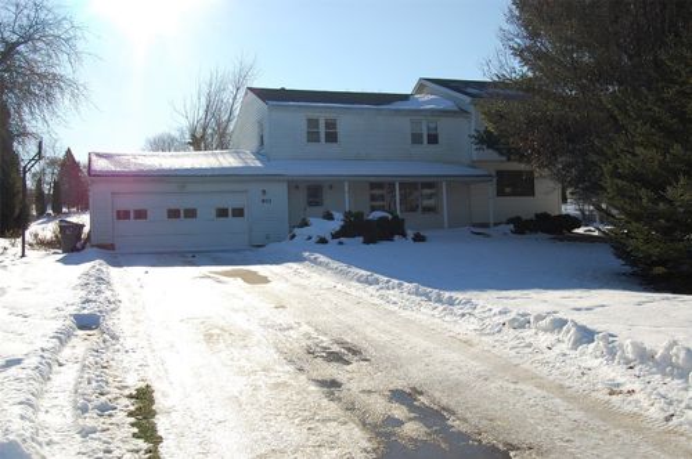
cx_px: 346
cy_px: 230
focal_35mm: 34
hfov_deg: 55.2
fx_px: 662
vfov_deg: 38.3
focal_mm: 23
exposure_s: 1/500
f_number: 9
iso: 200
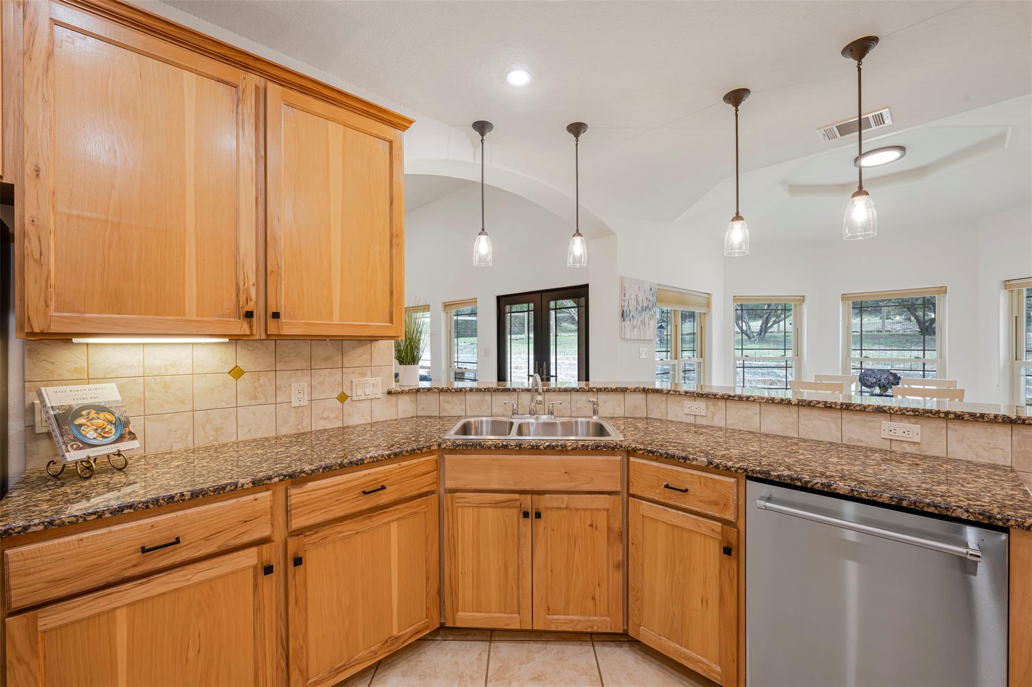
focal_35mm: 14
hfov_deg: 104.3
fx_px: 401
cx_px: 516
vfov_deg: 81.2
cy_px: 344
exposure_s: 1/3
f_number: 11
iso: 250
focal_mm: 14
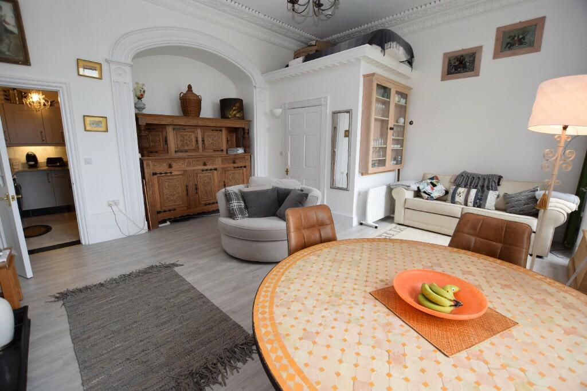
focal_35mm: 15
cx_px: 294
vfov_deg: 77.3
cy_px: 196
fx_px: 245
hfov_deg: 100.4
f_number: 4
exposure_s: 1/60
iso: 400
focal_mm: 10
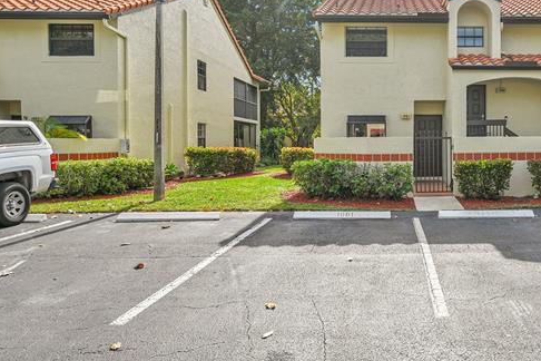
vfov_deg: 45.1
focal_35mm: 29
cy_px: 159
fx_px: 433
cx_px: 424
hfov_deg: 59.5
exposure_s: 1/160
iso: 80
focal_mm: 17.5
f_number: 10
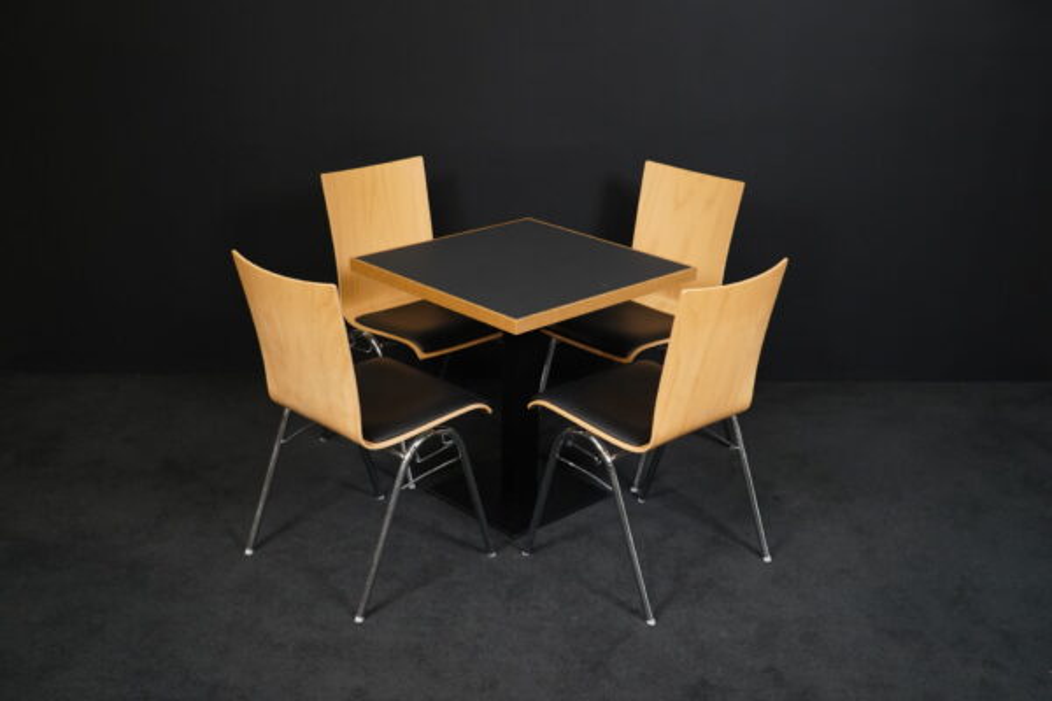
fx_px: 1256
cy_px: 350
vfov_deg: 31.2
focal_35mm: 43
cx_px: 526
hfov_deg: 45.4
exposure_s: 1/160
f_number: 7.1
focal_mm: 43
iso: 5000
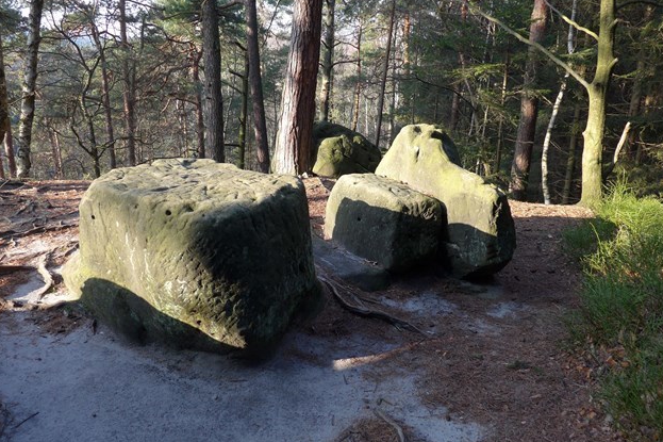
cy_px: 197
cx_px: 334
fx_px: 571
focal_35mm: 31
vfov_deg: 42.2
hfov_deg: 60.3
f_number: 2.8
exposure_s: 1/100
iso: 80
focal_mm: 6
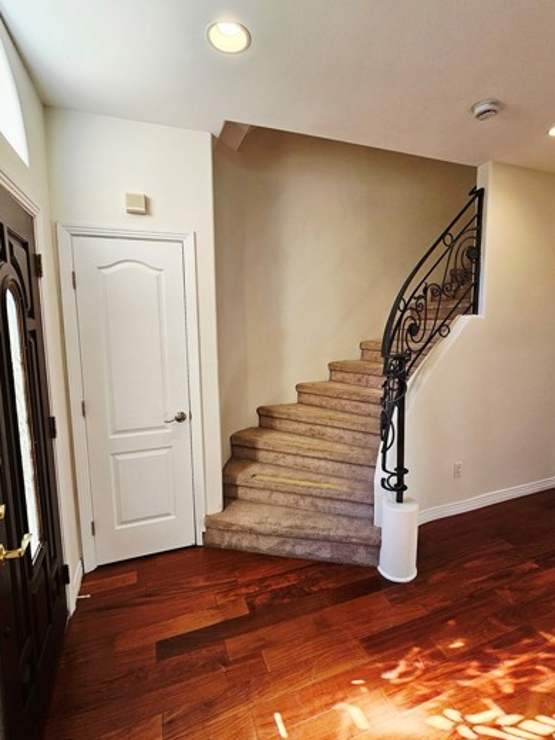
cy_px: 359
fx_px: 342
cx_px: 303
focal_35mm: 16
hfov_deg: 77.9
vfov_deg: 94.5
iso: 80
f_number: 2.2
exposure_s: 1/120
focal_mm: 2.2
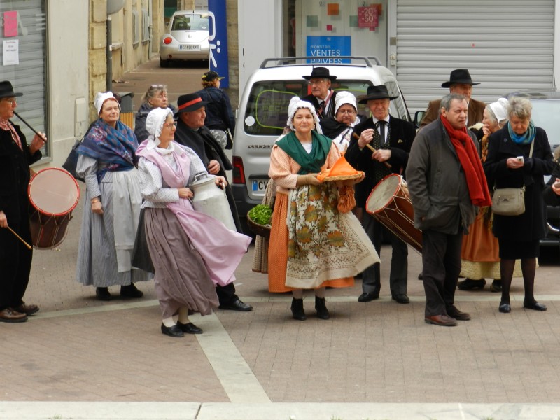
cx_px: 280
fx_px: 1860
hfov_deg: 17.1
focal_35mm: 115
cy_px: 210
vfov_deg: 12.9
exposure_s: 1/100
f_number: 4.8
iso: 160
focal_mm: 20.5
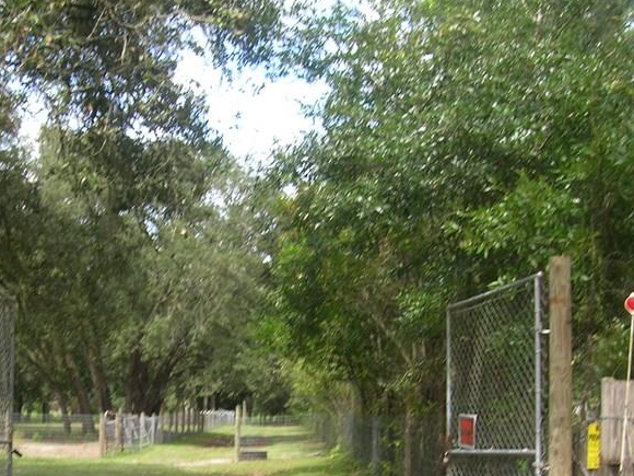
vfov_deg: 24.0
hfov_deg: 32.0
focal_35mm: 60
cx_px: 230
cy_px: 382
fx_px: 1099
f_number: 4.9
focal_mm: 5.7
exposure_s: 1/70
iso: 50
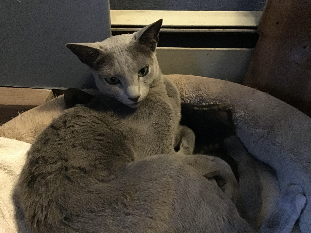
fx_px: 279
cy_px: 116
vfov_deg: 45.4
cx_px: 156
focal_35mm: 31
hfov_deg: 58.4
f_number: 2.4
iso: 800
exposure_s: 1/15
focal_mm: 3.3
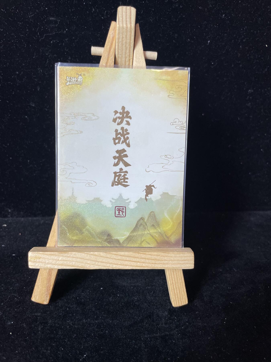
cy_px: 181
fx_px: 271
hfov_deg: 53.1
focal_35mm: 26
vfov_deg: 67.3
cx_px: 136
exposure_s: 1/100
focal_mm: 4.2
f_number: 1.6
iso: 100
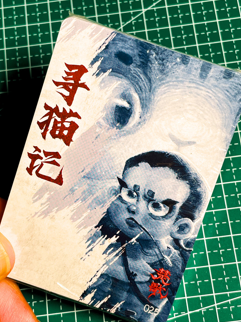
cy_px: 167
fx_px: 529
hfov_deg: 25.7
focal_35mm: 57
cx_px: 122
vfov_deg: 33.8
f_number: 1.6
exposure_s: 1/99
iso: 33
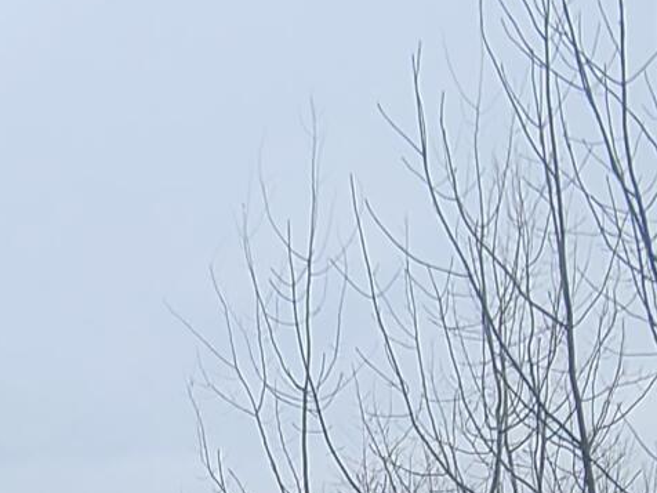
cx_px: 55
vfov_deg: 17.0
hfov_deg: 23.2
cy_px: 630
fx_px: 1556
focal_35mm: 82
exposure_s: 1/322
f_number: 2.2
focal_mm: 2.2
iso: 50
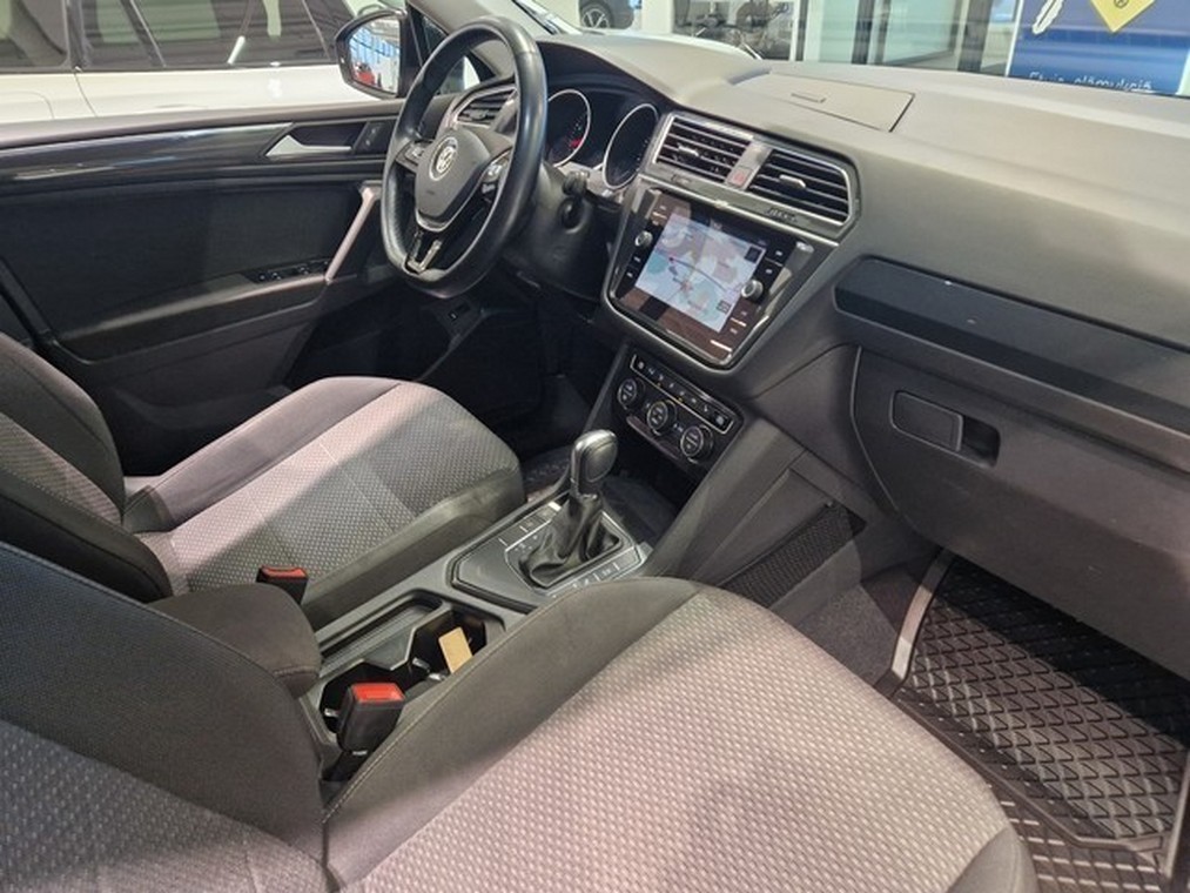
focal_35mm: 23
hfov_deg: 73.9
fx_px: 791
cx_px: 595
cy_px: 446
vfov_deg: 58.9
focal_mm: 5.4
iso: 500
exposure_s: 1/100
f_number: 1.8
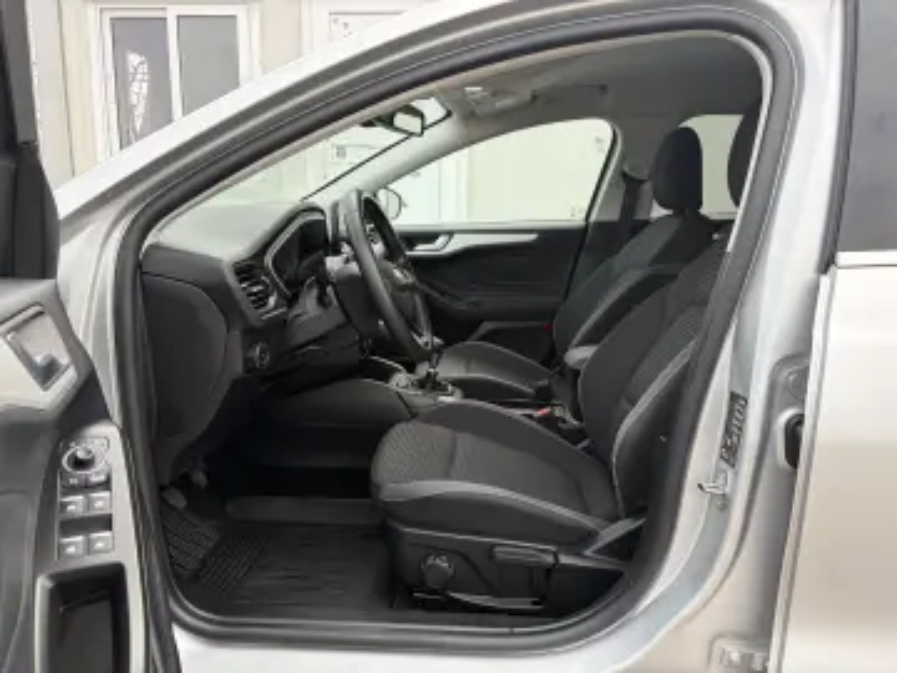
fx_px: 674
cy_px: 336
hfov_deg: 67.3
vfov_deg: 53.1
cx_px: 448
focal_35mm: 26
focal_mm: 5.96
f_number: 1.6
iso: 64
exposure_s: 1/591
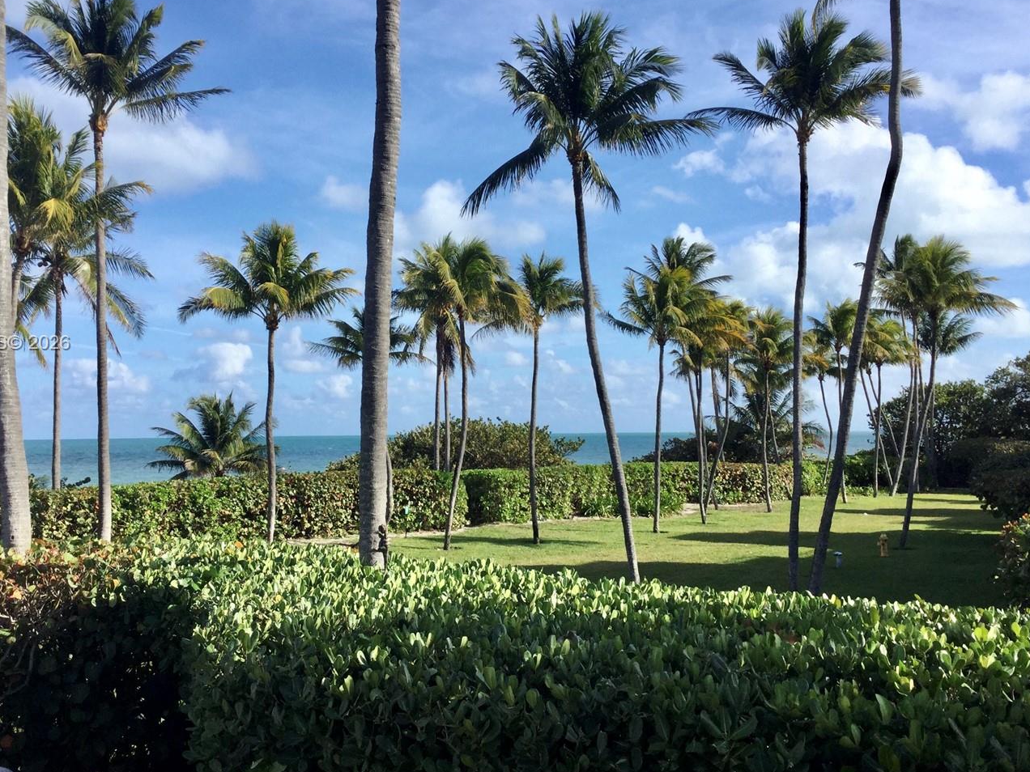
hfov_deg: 47.8
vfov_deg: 36.8
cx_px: 466
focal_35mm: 39
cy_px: 344
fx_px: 1160
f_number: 2.4
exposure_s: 1/1164
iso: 25
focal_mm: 3.3
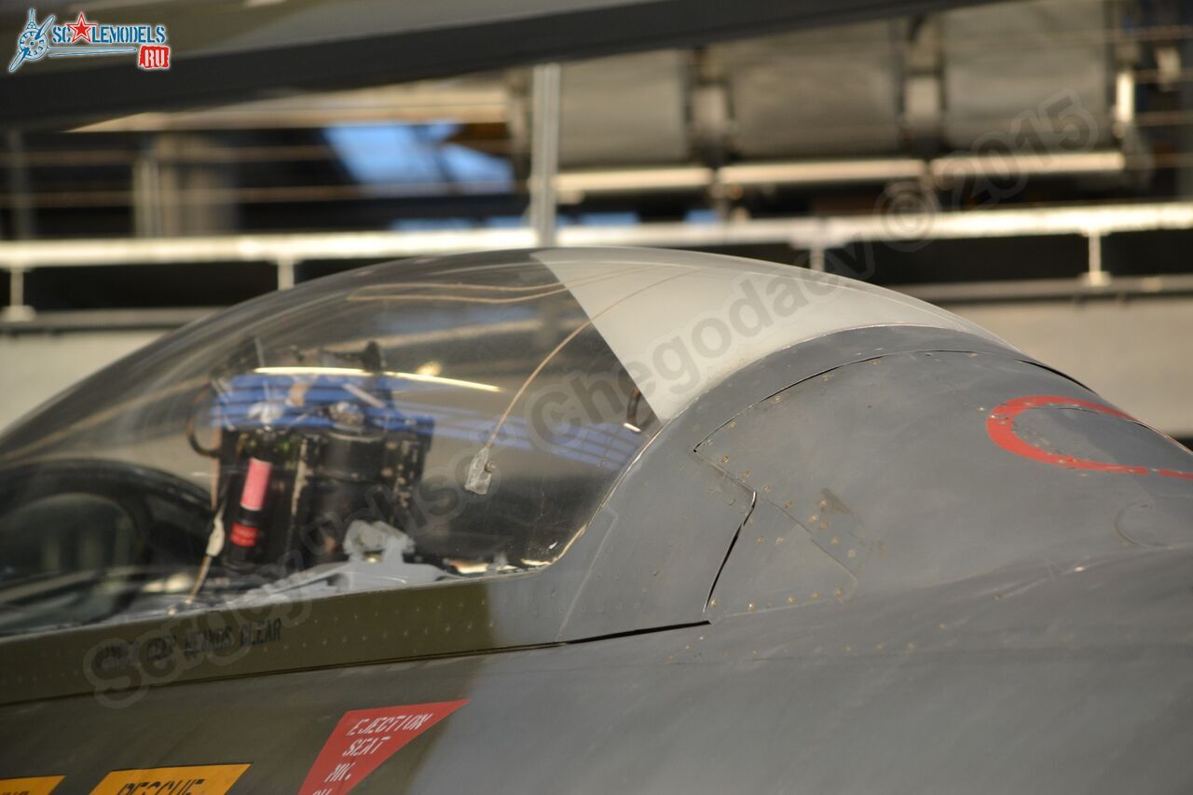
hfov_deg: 9.8
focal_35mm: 210
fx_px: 6958
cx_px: 596
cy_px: 398
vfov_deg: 6.5
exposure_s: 1/100
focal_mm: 140
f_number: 5
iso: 400
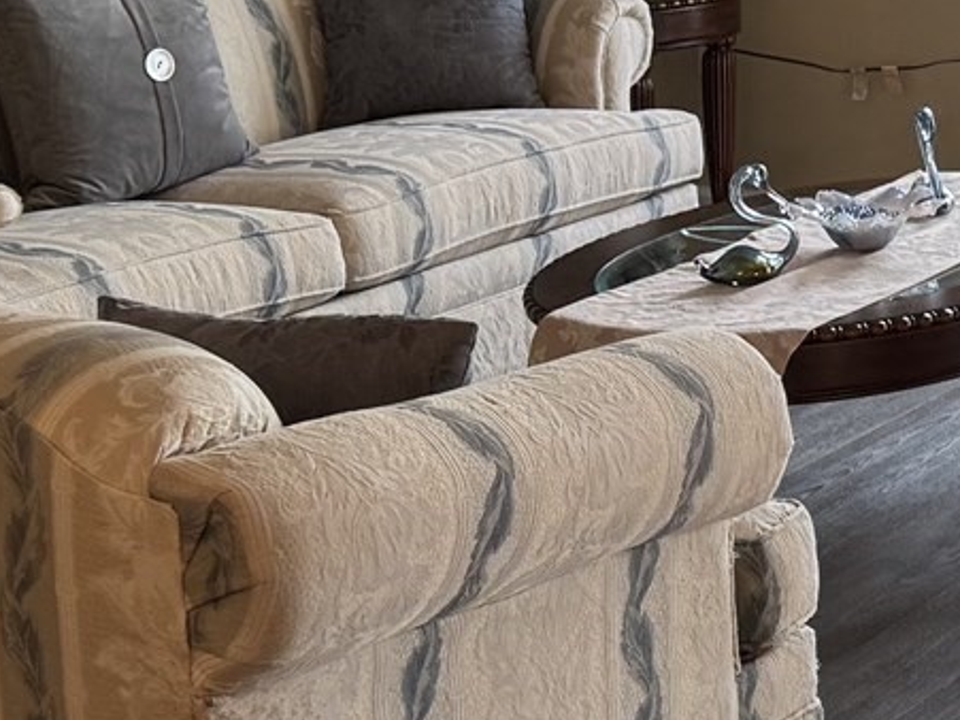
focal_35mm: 109
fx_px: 3022
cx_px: 1111
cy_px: -2
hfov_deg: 17.3
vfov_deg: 13.4
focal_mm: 6.76
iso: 160
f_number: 1.78
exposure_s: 1/120
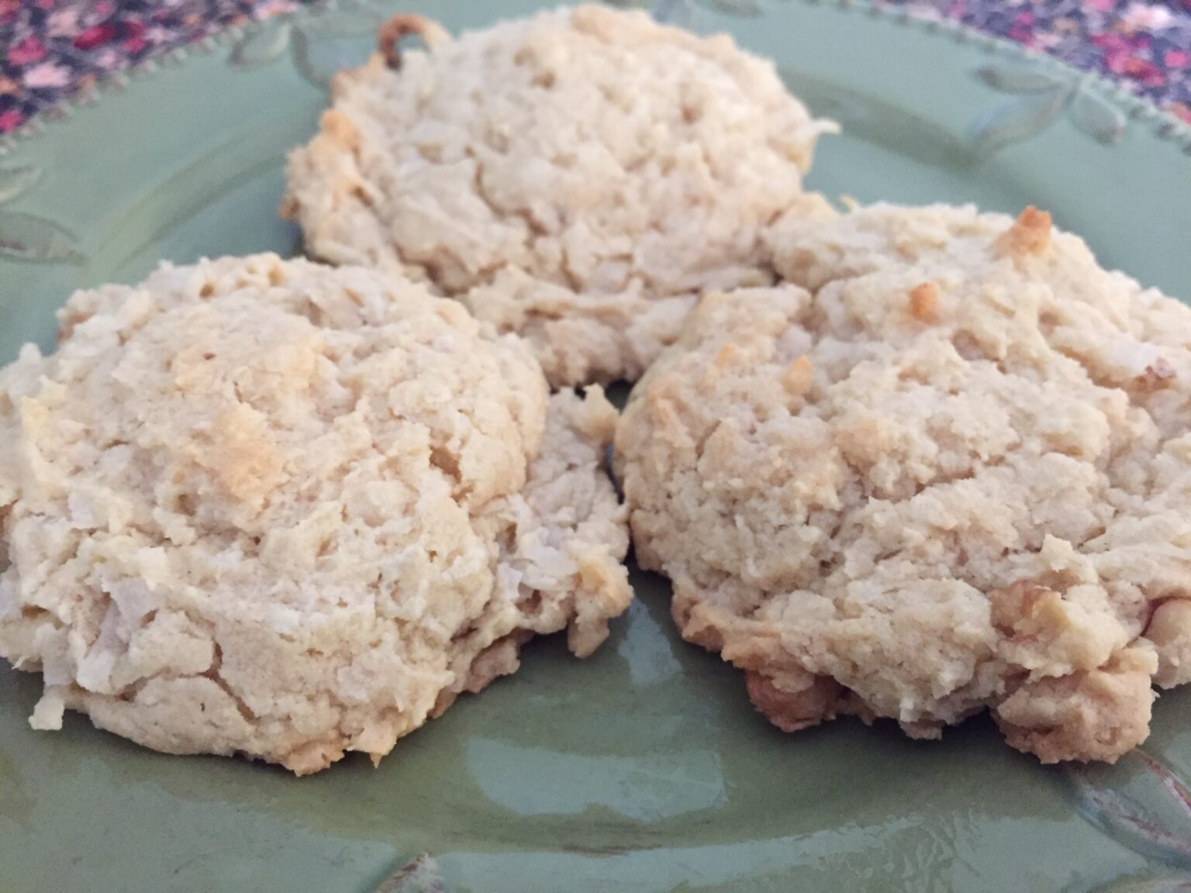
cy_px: 446
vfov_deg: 48.2
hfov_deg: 61.7
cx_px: 596
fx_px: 998
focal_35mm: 29
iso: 400
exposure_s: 1/15
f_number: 2.2
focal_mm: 4.15
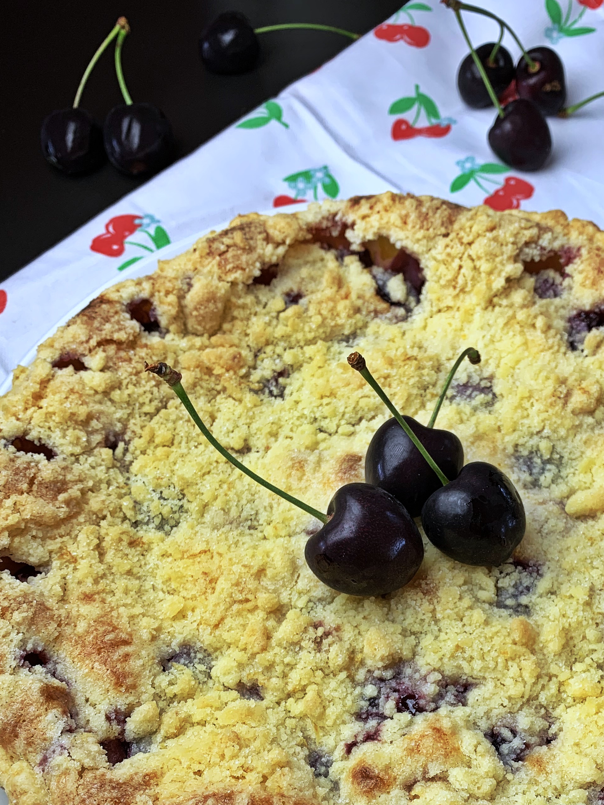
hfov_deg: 34.8
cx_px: 398
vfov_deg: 44.5
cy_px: 583
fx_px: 954
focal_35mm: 41
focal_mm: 4.25
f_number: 1.8
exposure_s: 1/105
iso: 25
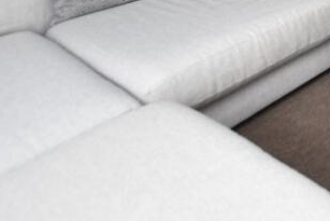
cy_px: -74
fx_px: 459
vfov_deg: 23.5
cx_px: 489
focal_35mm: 50
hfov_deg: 27.7
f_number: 3.5
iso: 450
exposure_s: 1/15
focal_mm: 10
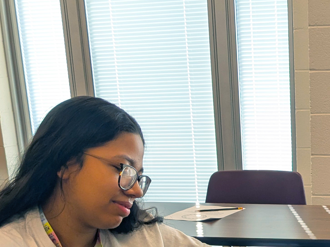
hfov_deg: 25.3
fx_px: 715
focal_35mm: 75
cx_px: 287
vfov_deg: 18.5
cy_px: 306
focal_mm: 4.38
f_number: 1.73
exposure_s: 1/128
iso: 49
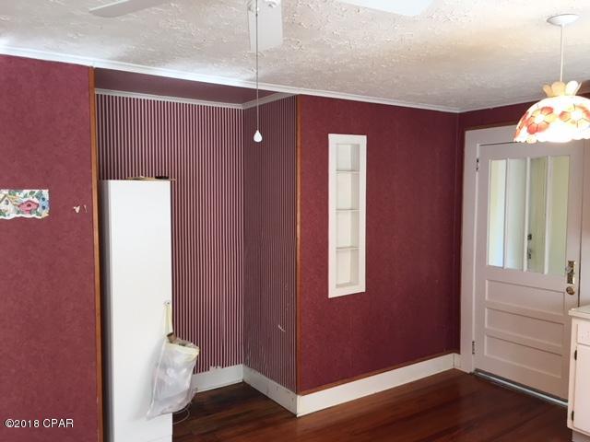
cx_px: 295
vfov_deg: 48.2
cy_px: 221
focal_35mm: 29
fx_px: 494
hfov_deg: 61.7
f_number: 2.2
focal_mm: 4.15
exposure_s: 1/30
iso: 32
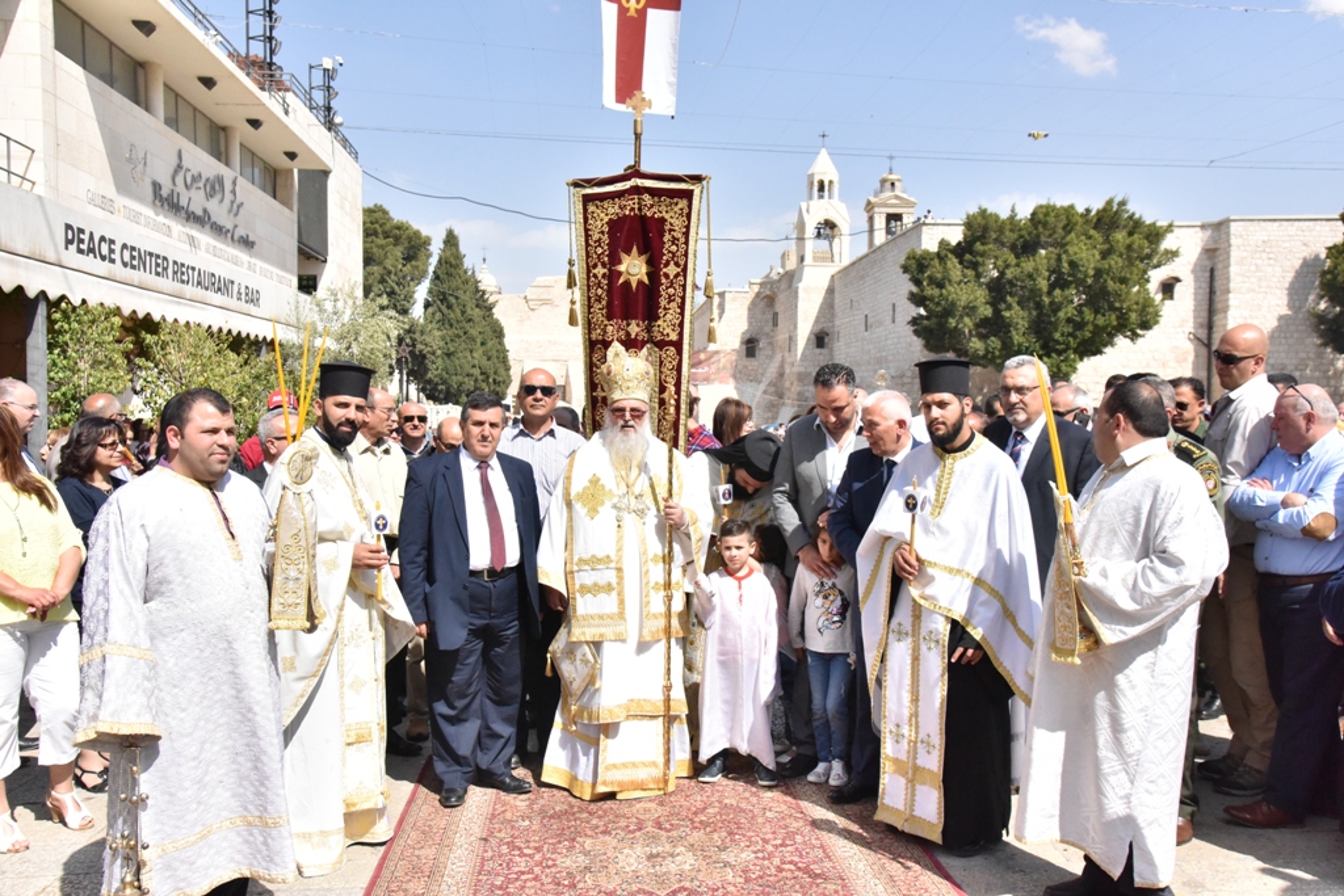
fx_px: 1157
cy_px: 448
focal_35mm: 31
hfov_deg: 60.3
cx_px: 672
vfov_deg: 42.3
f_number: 10
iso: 5000
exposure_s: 1/6400
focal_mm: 31
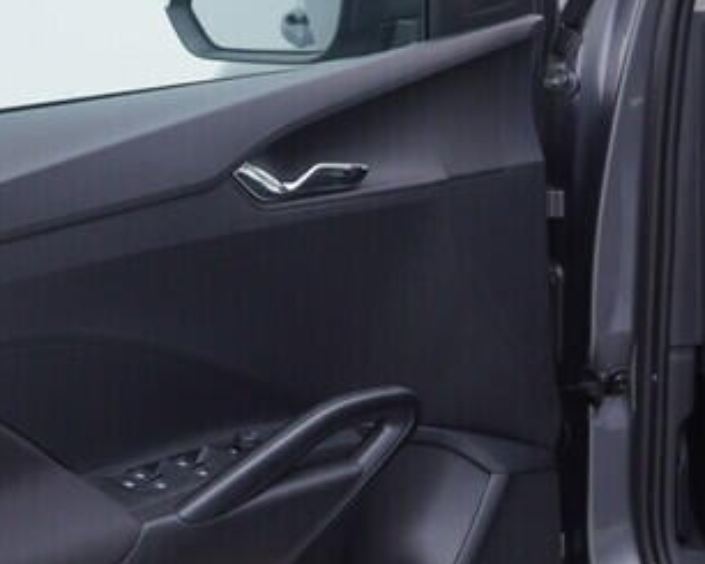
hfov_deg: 16.8
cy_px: 247
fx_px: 2359
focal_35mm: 113
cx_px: 583
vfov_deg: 13.6
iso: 125
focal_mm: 24
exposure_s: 1/60
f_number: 3.5
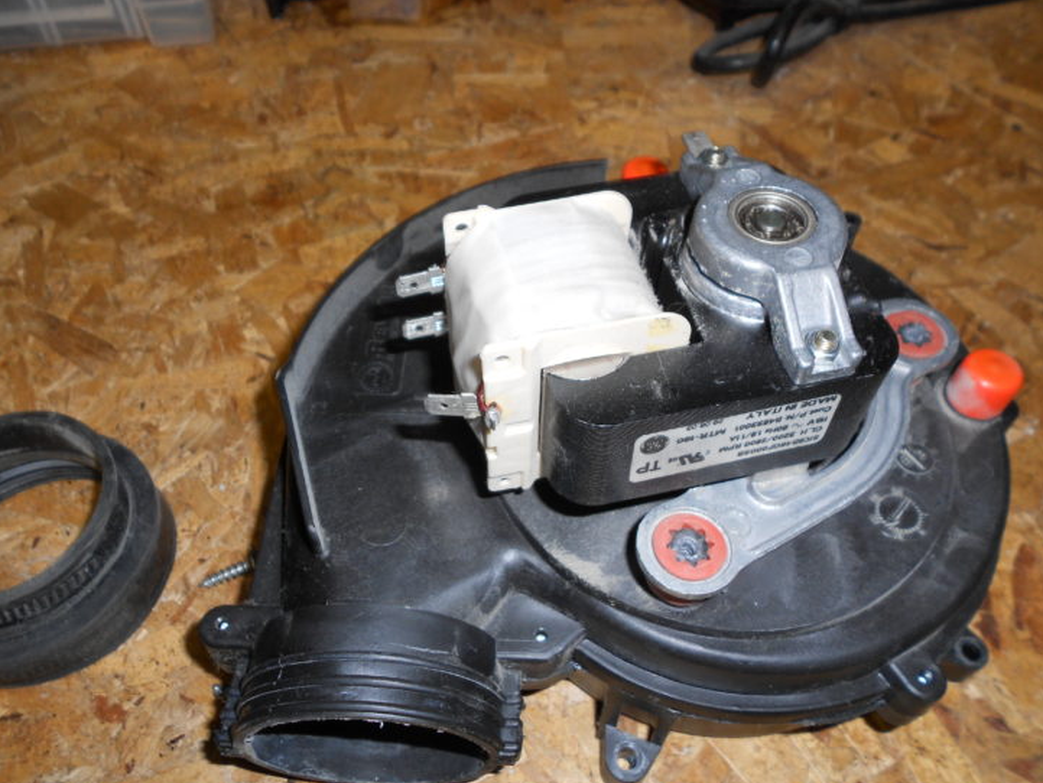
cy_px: 402
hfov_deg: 65.3
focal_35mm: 27
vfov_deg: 51.4
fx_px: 814
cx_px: 507
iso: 80
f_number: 3.2
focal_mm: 4.6
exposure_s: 1/25
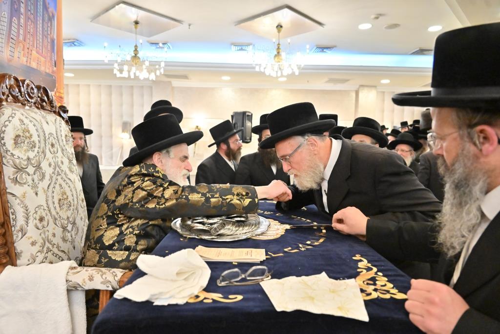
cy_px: 167
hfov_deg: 73.7
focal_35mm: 24
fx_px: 333
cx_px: 250
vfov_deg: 53.1
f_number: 4
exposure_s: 1/250
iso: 4000
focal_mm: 24
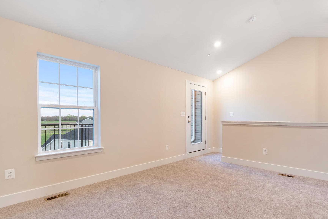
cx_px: 188
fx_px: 173
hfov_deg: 86.3
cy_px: 120
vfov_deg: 64.4
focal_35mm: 19
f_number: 8
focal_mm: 16
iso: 200
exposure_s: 1/4
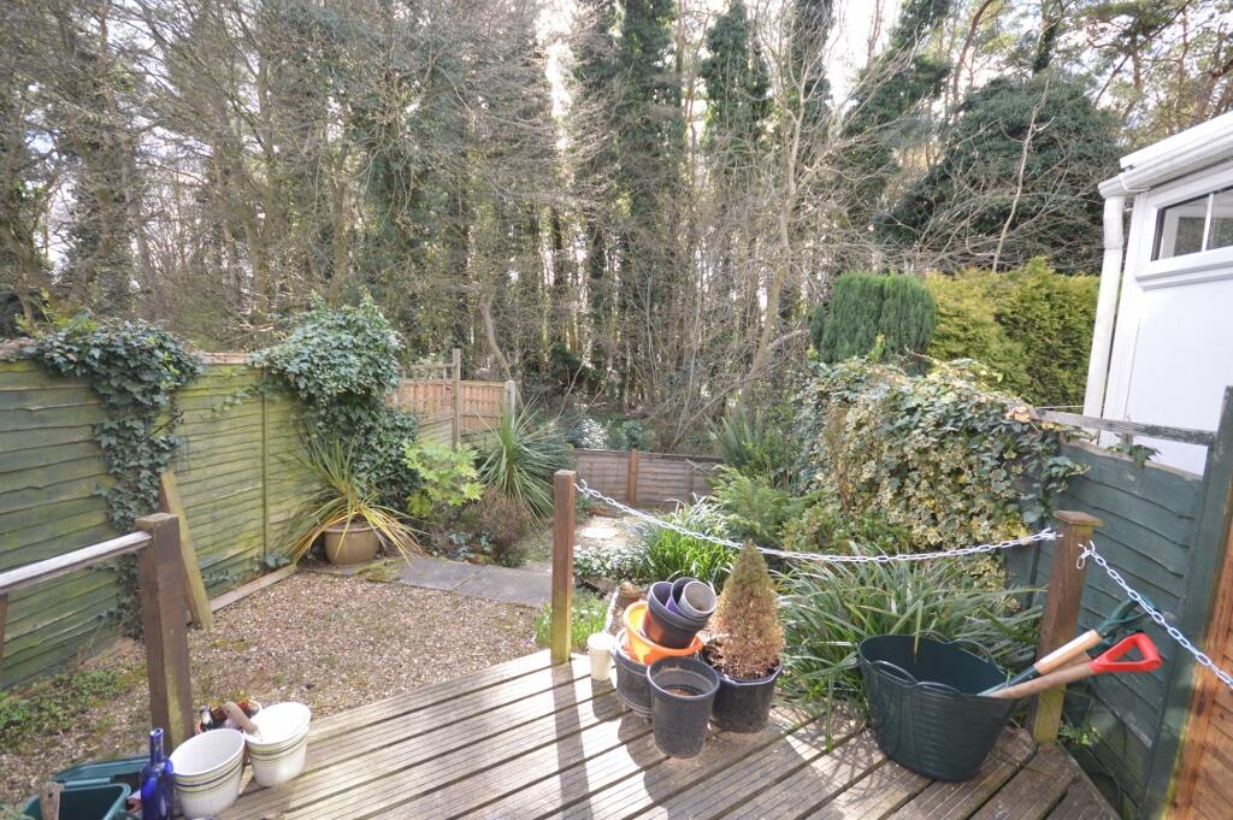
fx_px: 513
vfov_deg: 77.2
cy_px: 410
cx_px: 616
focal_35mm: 15
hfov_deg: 100.4
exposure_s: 1/125
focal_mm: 10
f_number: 5.6
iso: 360
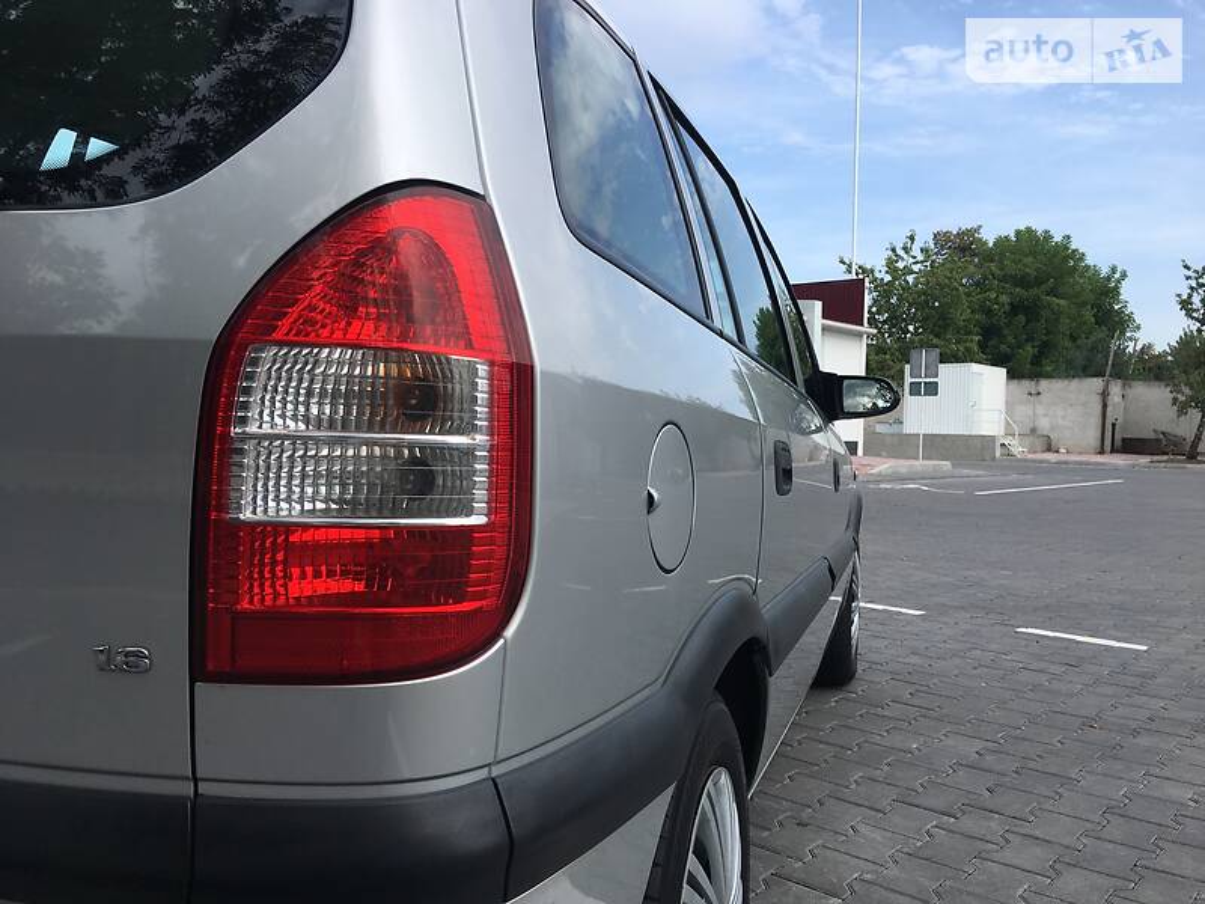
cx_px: 602
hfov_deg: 61.7
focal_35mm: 29
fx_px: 1010
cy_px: 452
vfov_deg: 48.2
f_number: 2.2
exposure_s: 1/894
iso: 25
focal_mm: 4.2
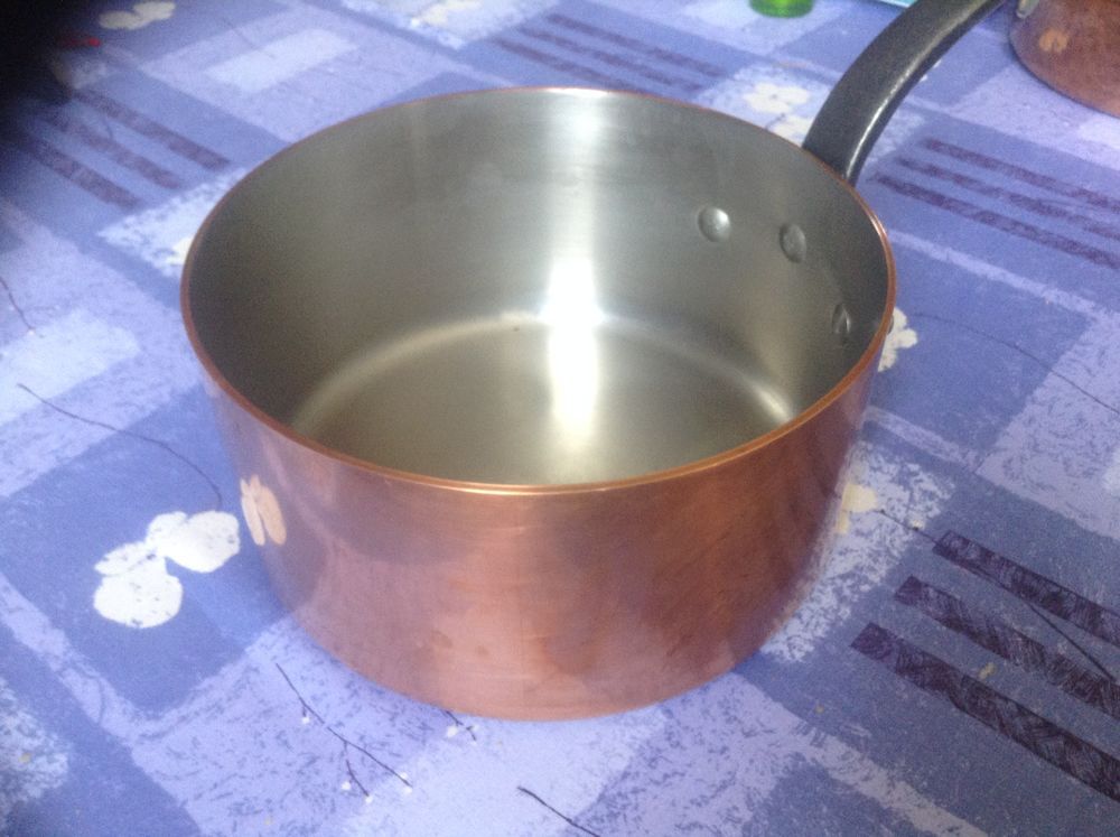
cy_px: 418
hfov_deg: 55.4
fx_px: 1066
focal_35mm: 33
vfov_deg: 42.8
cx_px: 560
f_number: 2.4
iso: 100
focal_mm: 3.3
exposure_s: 1/24
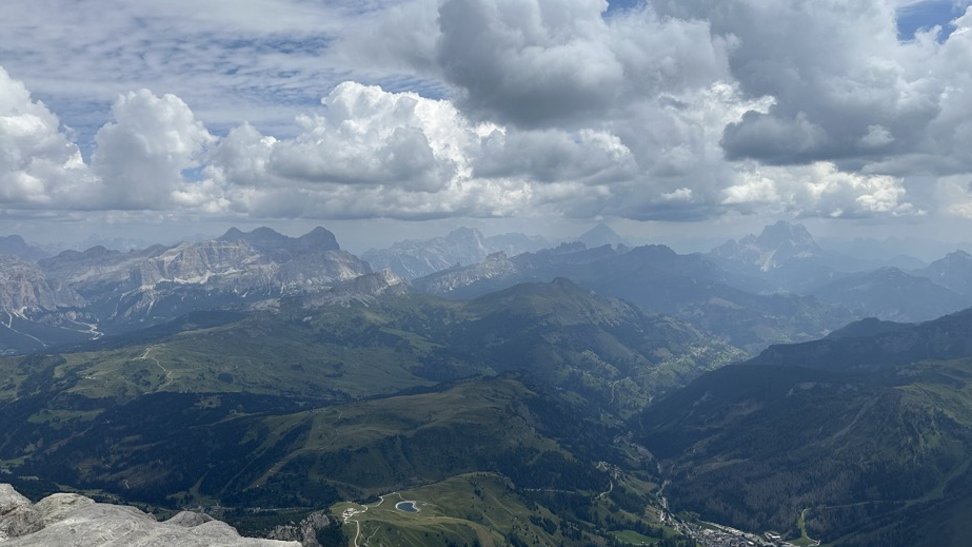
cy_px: 295
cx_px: 461
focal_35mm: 29
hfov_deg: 66.0
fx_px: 747
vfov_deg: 40.1
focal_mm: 6.86
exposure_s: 1/9709
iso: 80
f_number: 1.78
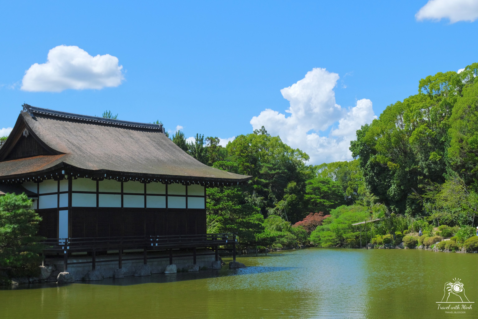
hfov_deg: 41.1
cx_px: 239
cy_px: 160
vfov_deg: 28.1
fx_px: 637
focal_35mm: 48
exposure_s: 1/2500
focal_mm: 32
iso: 800
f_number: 5.6
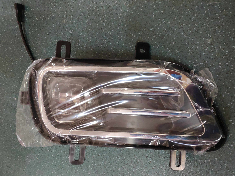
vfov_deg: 63.4
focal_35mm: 21
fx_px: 143
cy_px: 88
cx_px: 118
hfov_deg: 79.0
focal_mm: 4.22
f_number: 1.8
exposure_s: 1/25
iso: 939
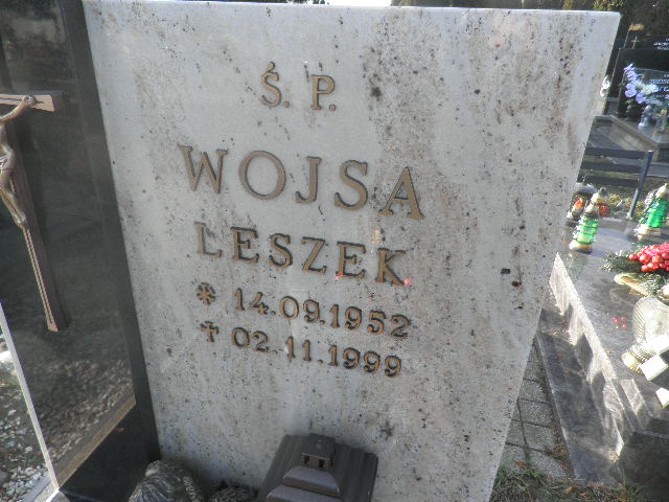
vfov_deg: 56.8
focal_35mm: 24
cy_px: 251
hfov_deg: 71.6
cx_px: 334
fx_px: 464
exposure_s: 1/125
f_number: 3.3
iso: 64
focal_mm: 4.3
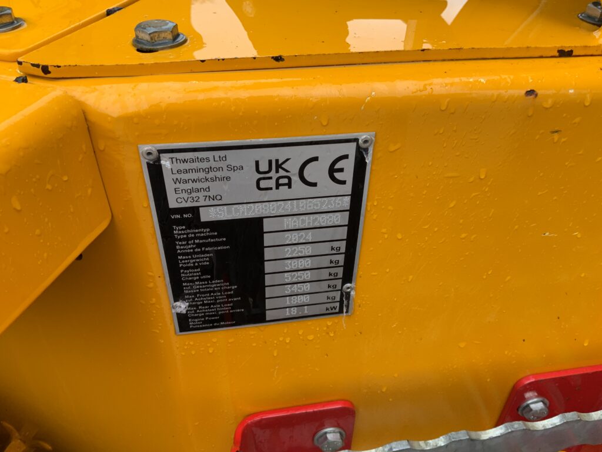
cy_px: 226
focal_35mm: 29
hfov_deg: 61.7
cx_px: 301
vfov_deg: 48.2
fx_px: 504
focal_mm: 3
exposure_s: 1/122
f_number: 1.8
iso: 32
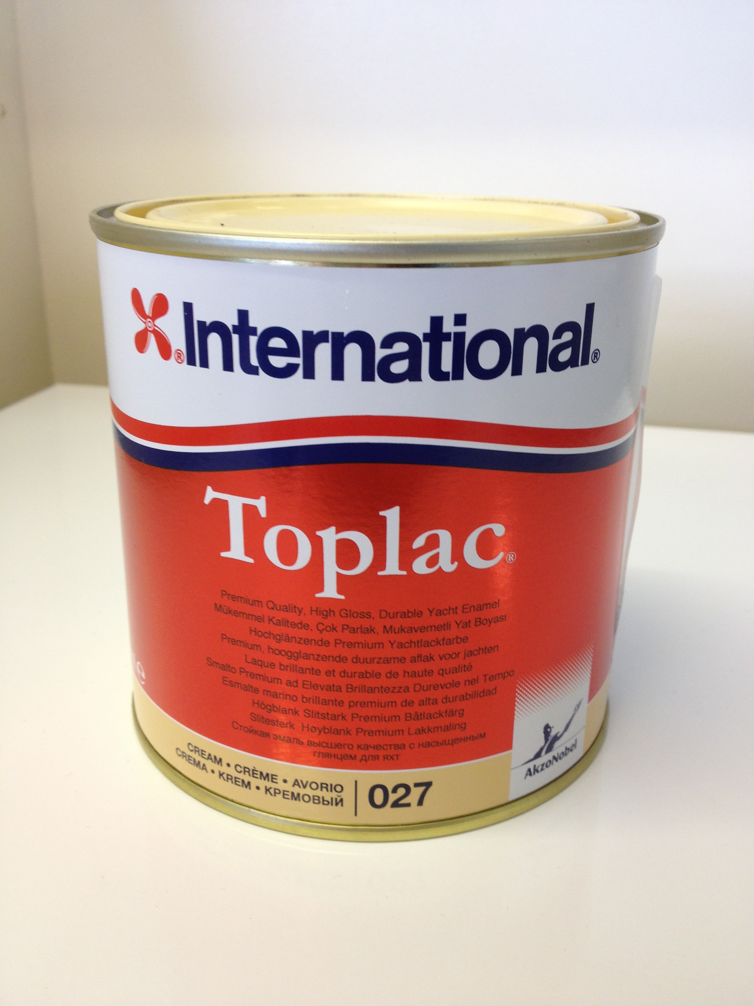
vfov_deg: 52.6
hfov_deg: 40.7
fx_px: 1016
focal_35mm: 35
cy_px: 503
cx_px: 377
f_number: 2.4
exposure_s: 1/20
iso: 64
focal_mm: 4.28
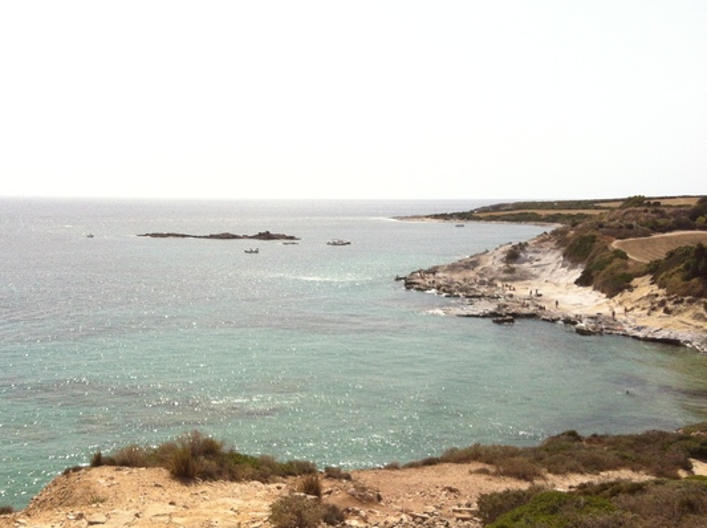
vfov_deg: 34.2
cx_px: 292
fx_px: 856
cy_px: 293
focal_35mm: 42
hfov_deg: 44.7
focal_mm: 3.85
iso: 125
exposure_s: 1/3771
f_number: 2.8
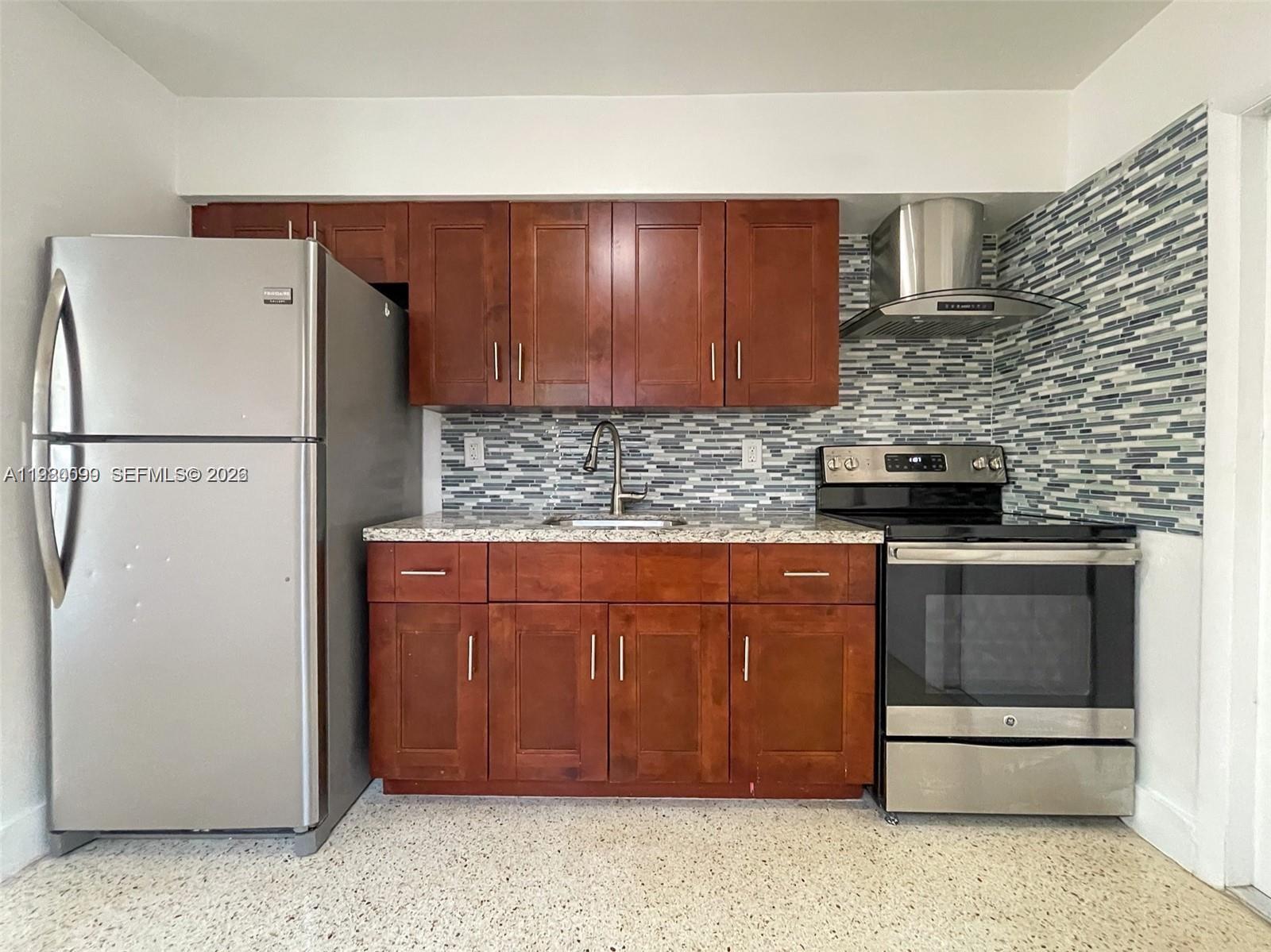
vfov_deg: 89.9
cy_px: 476
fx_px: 477
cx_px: 636
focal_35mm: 13
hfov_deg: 106.2
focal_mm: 1.54
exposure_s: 1/40
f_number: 2.4
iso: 1000
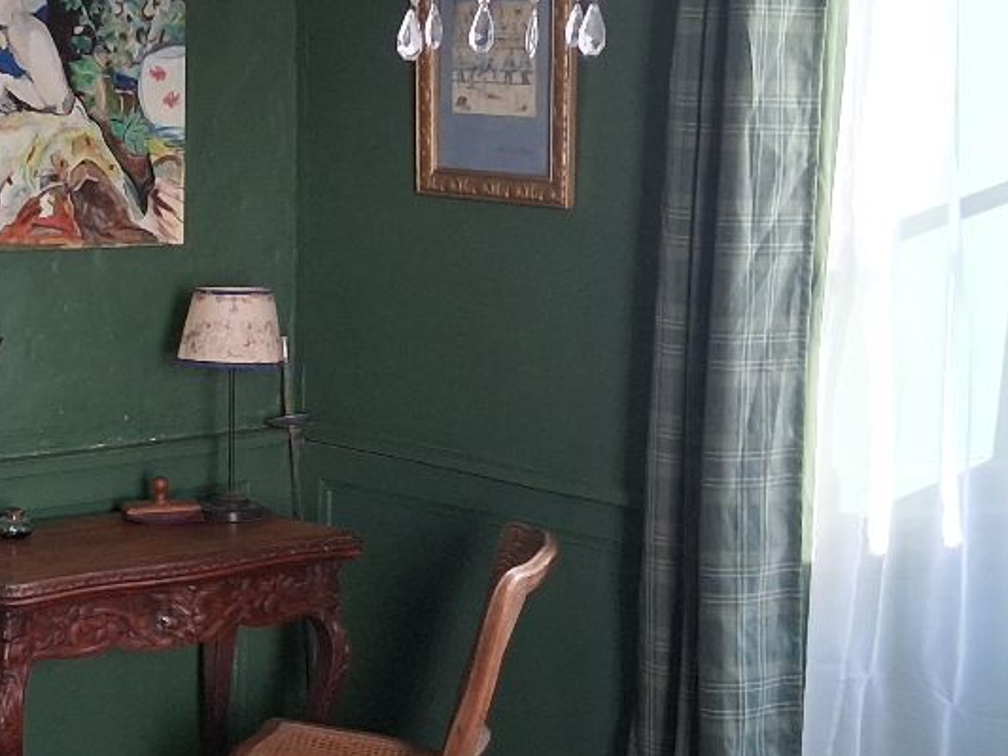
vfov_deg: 18.9
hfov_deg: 24.2
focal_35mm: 78
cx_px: 64
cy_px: 342
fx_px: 2272
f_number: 1.8
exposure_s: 1/50
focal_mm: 3.98
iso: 250
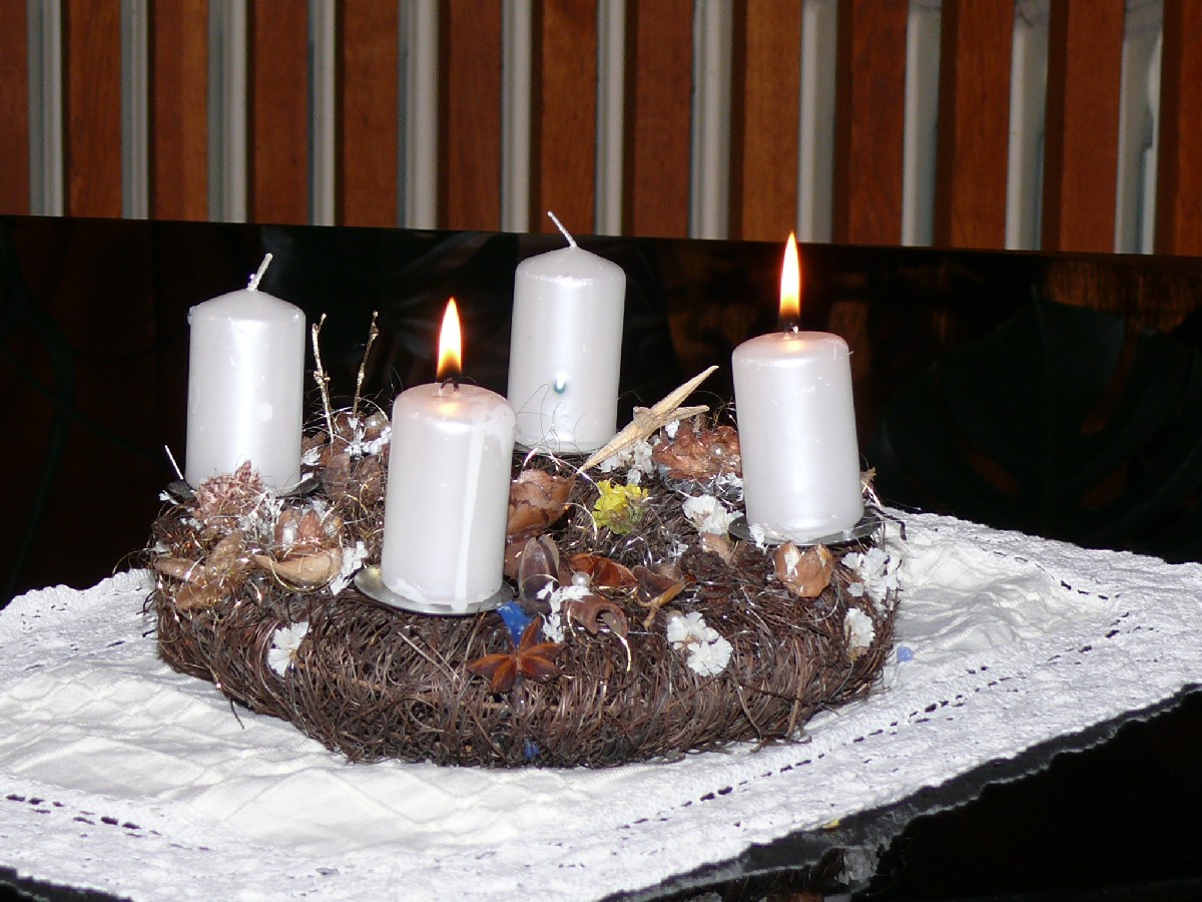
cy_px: 451
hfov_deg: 11.9
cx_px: 601
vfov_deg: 8.9
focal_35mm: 166
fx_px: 5764
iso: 100
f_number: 3.2
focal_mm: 19.7
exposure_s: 1/125
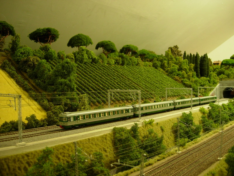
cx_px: 117
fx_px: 257
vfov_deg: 37.7
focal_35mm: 38
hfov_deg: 49.0
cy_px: 88
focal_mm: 7.8
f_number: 2.8
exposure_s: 1/4
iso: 100
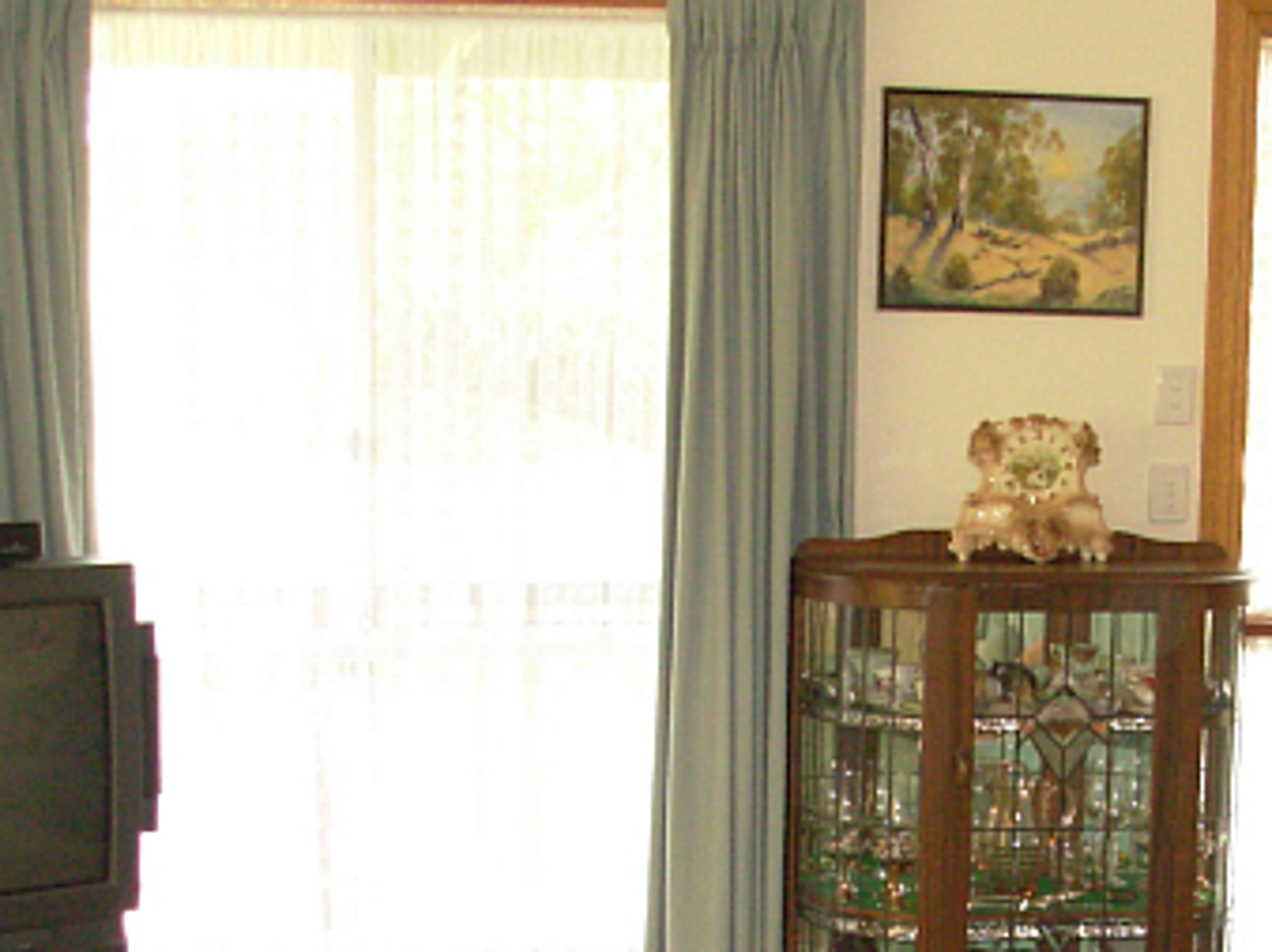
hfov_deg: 21.6
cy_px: 1046
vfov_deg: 15.9
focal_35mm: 90
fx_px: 3305
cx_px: 982
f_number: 2.9
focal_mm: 6.3
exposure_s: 1/78.3
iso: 122
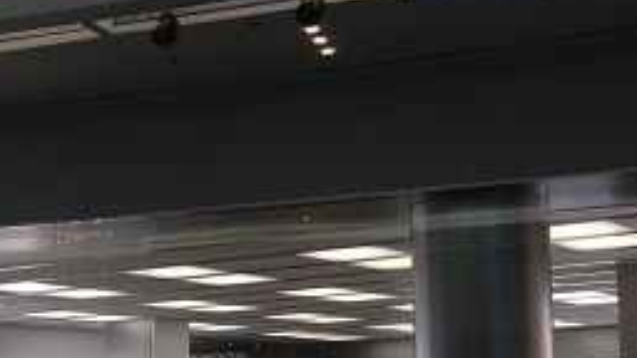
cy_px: 317
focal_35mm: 83
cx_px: 114
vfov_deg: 14.4
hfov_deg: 25.1
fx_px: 1402
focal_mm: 4.13
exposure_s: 1/120
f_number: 2.4
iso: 80
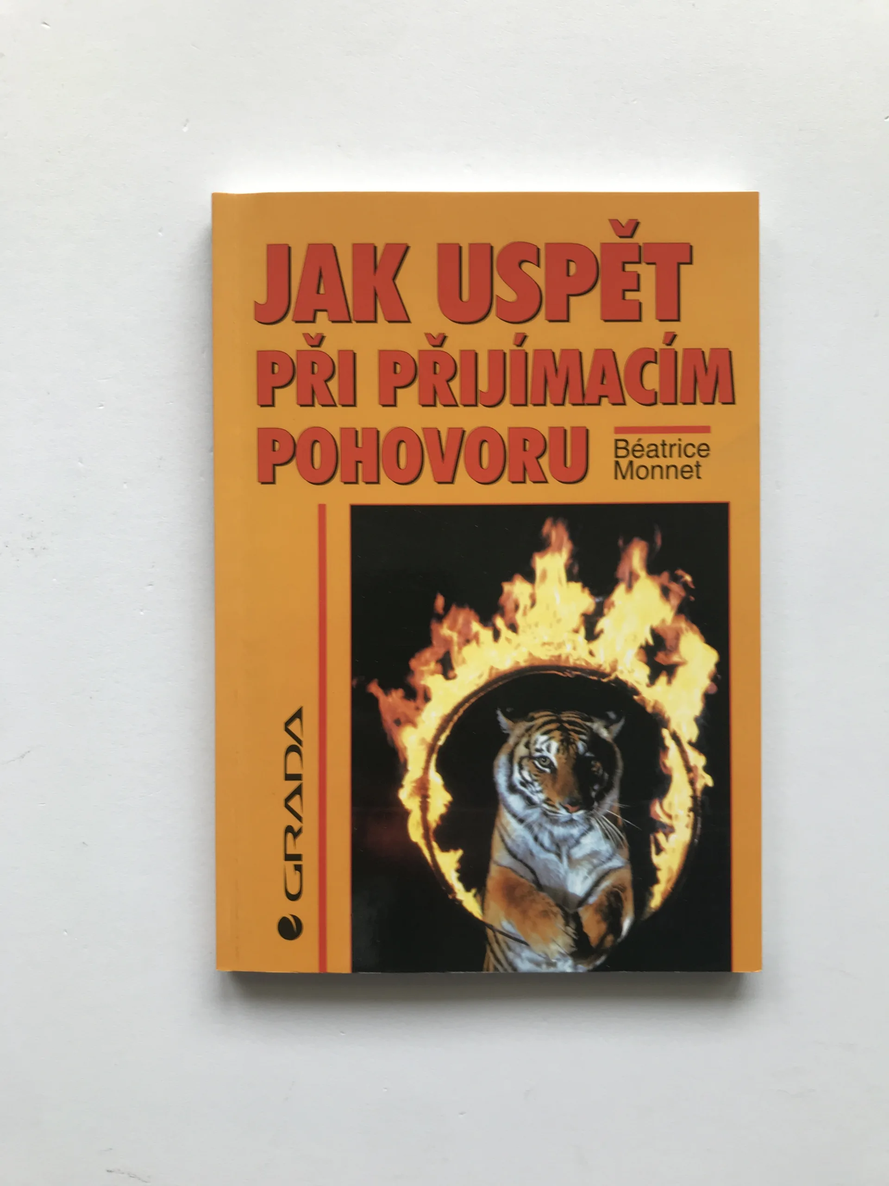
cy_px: 593
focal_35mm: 28
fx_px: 959
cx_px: 444
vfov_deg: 63.4
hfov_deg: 49.7
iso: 20
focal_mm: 3.99
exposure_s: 1/50
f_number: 1.8
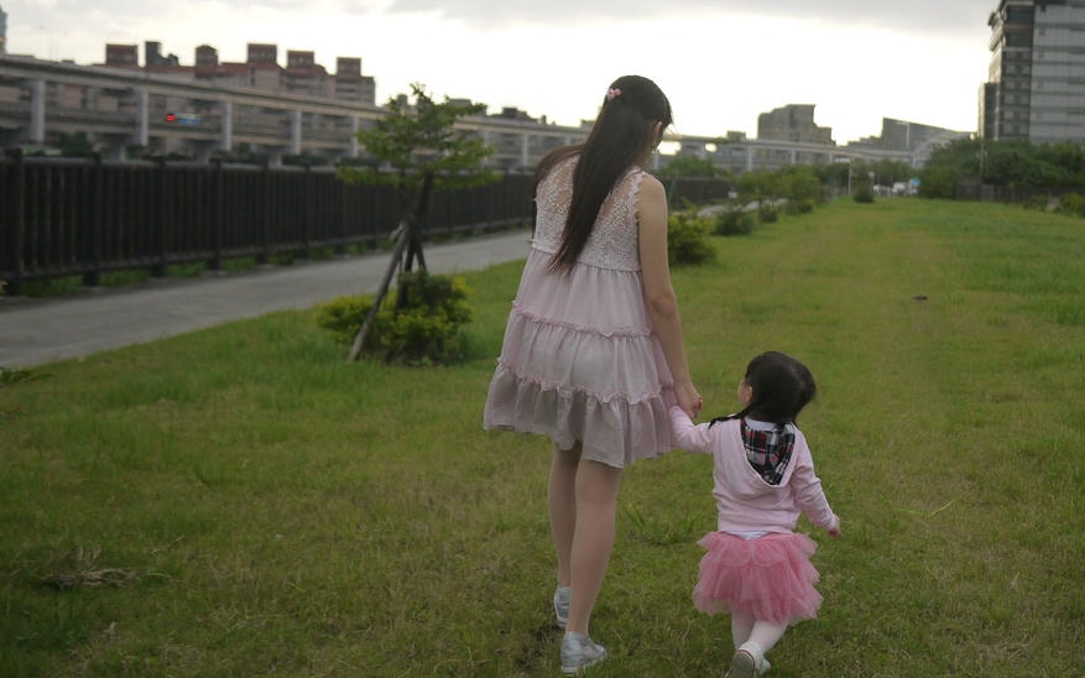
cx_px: 693
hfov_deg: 34.9
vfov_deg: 22.3
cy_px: 256
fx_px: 1715
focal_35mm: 58
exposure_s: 1/800
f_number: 2
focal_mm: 20
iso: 160
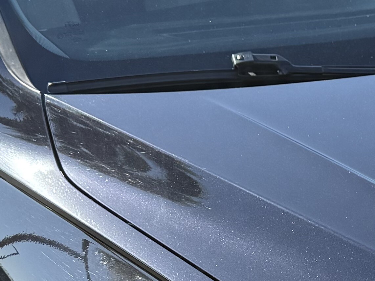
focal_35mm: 120
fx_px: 1300
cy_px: 346
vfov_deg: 12.1
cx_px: 449
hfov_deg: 15.8
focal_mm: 6.76
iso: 100
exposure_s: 1/1361
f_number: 1.78
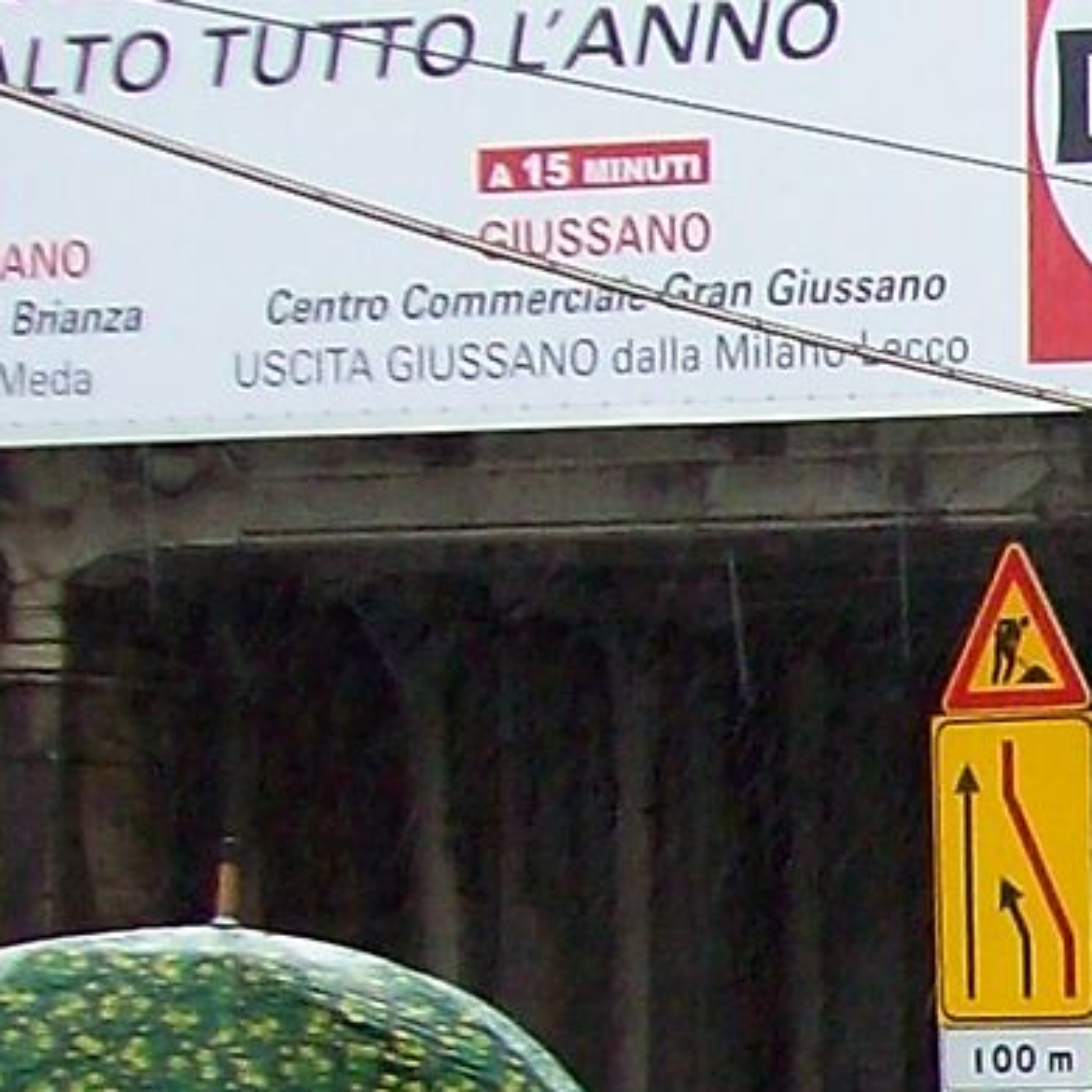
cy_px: 1397
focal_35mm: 196
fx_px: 6995
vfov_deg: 8.8
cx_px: 2996
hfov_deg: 8.0
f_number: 2.7
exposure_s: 1/143
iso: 80
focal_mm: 6
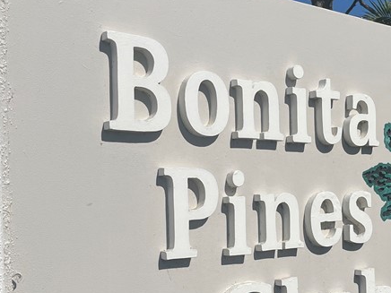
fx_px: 689
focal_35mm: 61
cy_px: 204
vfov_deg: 23.9
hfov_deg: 31.2
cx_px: 290
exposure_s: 1/11905
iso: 50
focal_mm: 5.1
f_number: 1.6
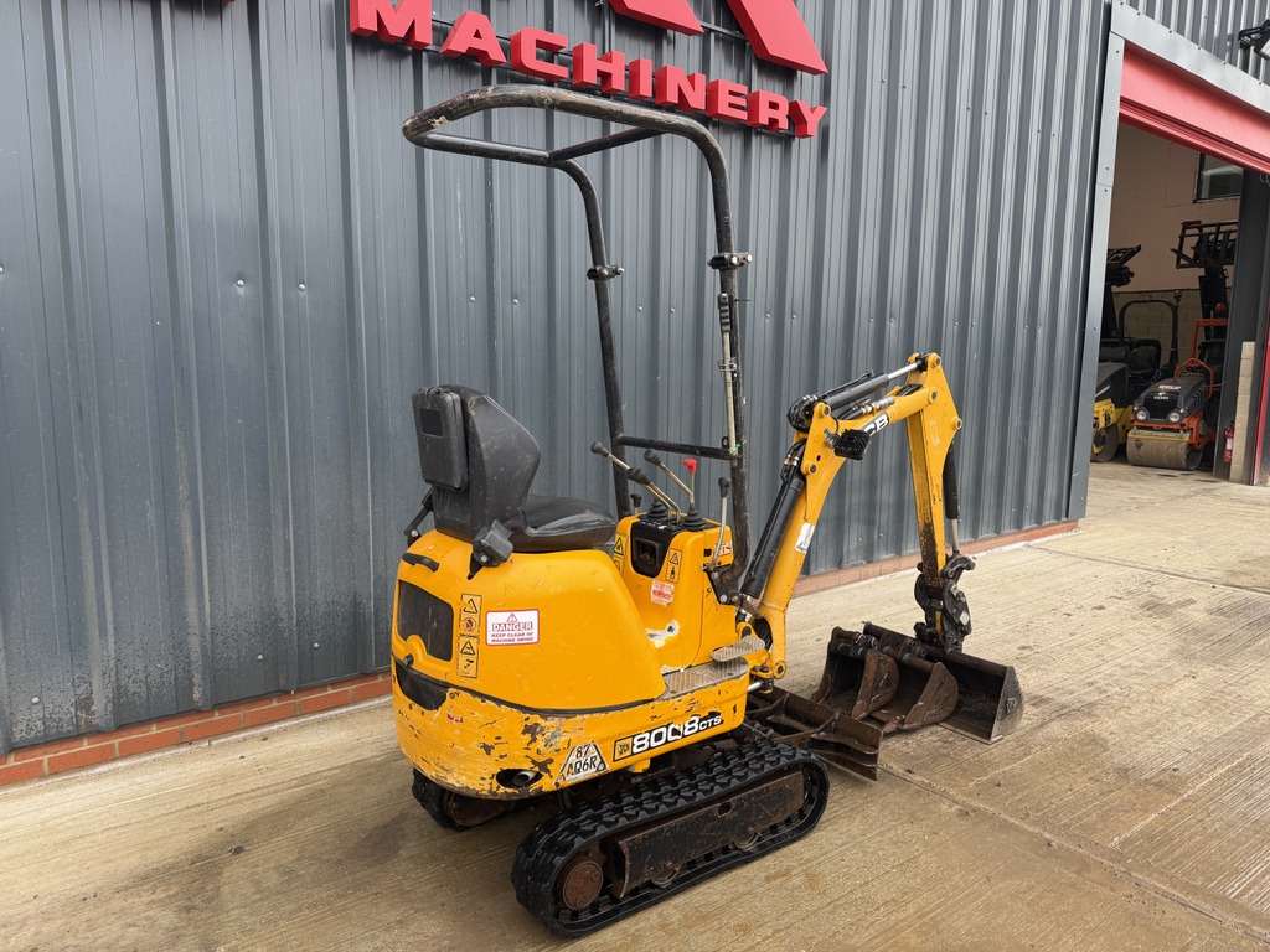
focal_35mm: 24
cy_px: 476
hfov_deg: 71.6
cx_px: 635
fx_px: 881
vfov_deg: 56.8
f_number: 1.78
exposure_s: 1/217
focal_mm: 6.76
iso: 64
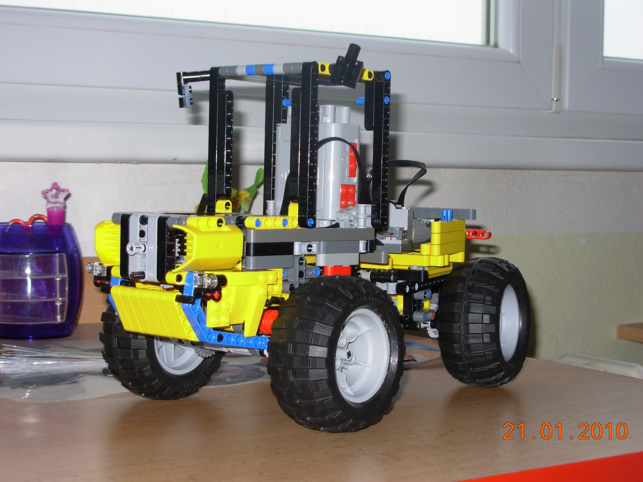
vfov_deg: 21.0
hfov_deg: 27.8
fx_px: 1300
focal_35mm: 70
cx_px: 322
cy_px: 241
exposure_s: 1/45.3
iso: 50
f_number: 3.5
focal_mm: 11.5
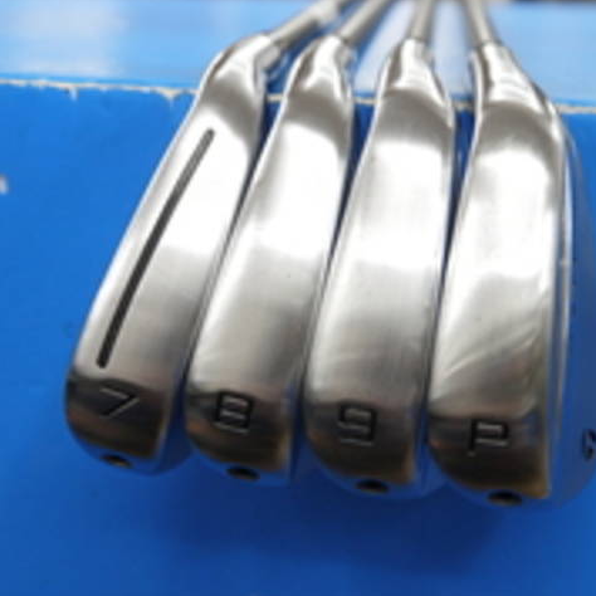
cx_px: 301
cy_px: 298
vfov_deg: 27.7
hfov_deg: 27.7
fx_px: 1208
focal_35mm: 62
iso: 500
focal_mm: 26
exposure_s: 1/125
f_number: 4.7
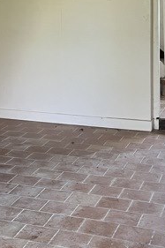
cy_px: 19
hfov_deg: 17.4
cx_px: 8
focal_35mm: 77
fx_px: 530
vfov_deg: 25.4
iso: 125
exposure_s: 1/88
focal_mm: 5.1
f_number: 1.6
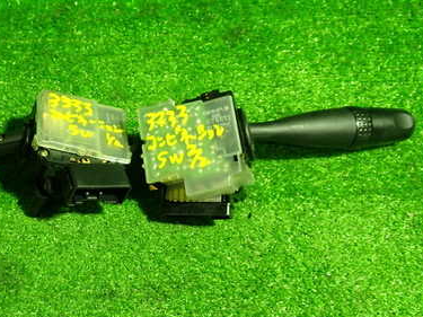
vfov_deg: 30.2
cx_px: 127
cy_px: 155
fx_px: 586
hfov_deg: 39.0
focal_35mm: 48
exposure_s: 1/30
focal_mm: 5.4
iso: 400
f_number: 2.3
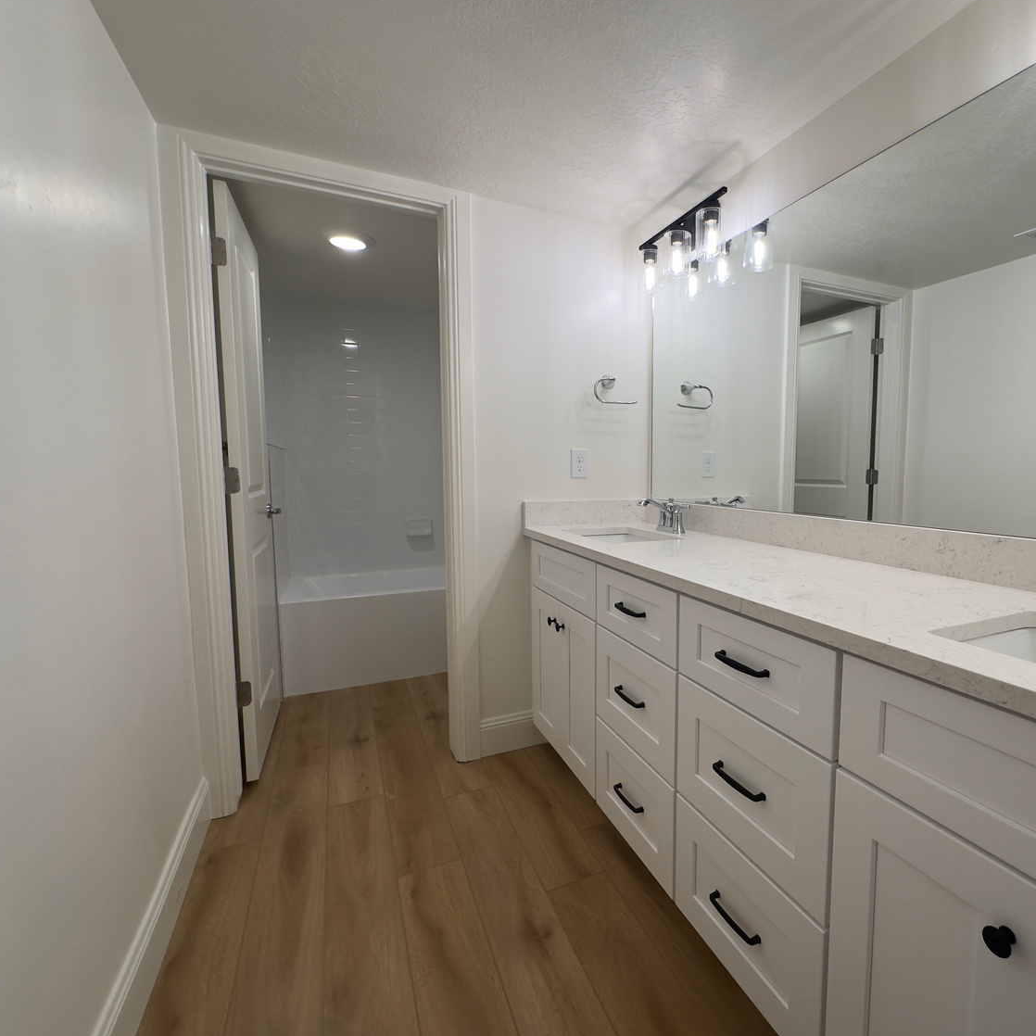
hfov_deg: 82.8
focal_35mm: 17
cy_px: 520
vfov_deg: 84.0
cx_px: 628
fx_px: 576
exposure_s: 1/120
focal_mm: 2.22
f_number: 2.2
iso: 50
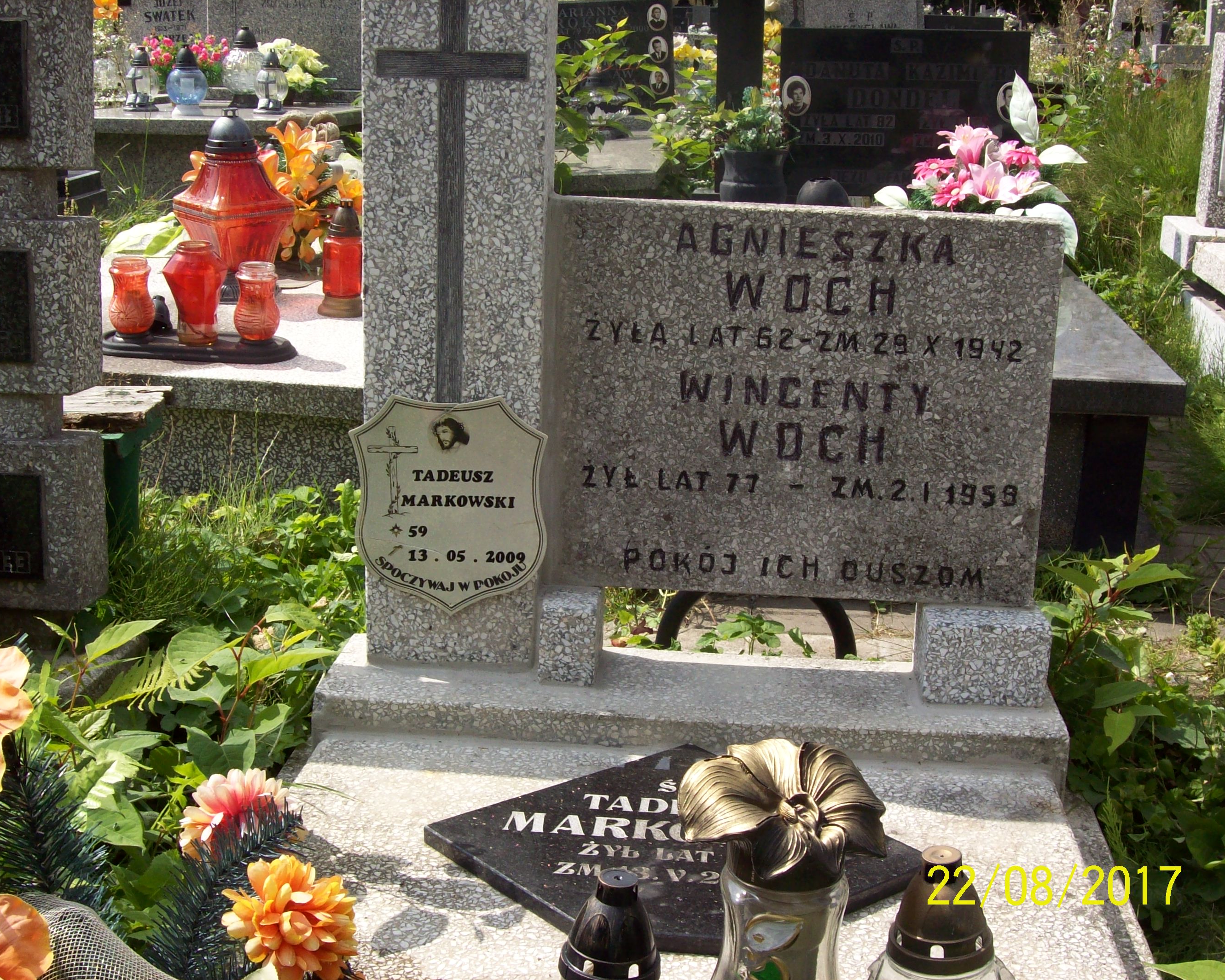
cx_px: 621
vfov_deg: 32.1
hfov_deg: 39.5
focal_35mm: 47
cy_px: 490
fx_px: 1704
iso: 80
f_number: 5.4
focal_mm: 7.6
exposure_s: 1/412
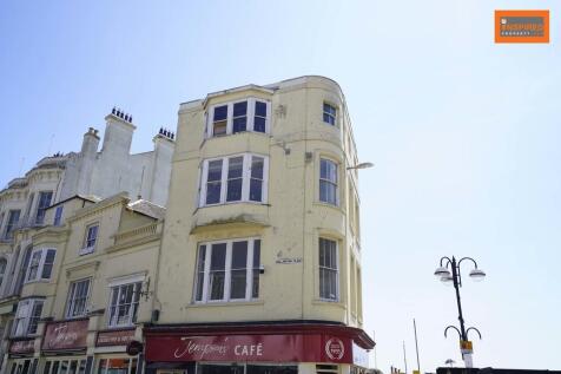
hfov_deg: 63.7
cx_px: 280
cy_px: 187
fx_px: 452
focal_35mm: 29
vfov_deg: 44.9
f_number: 6.3
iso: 100
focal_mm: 29
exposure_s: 1/320
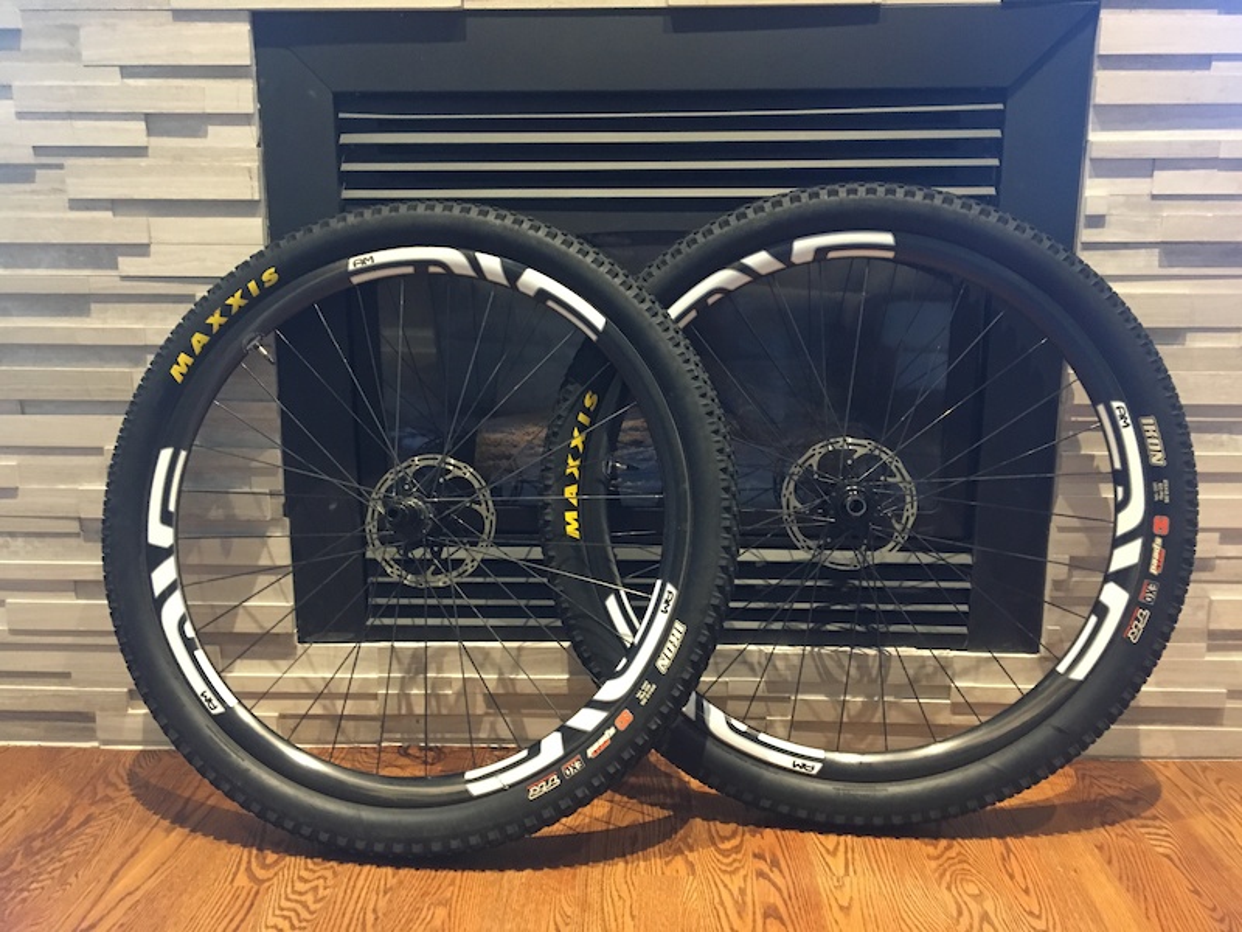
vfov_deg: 48.2
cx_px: 621
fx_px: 1041
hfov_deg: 61.7
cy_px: 466
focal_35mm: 29
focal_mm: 4.15
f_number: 2.2
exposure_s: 1/24
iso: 200
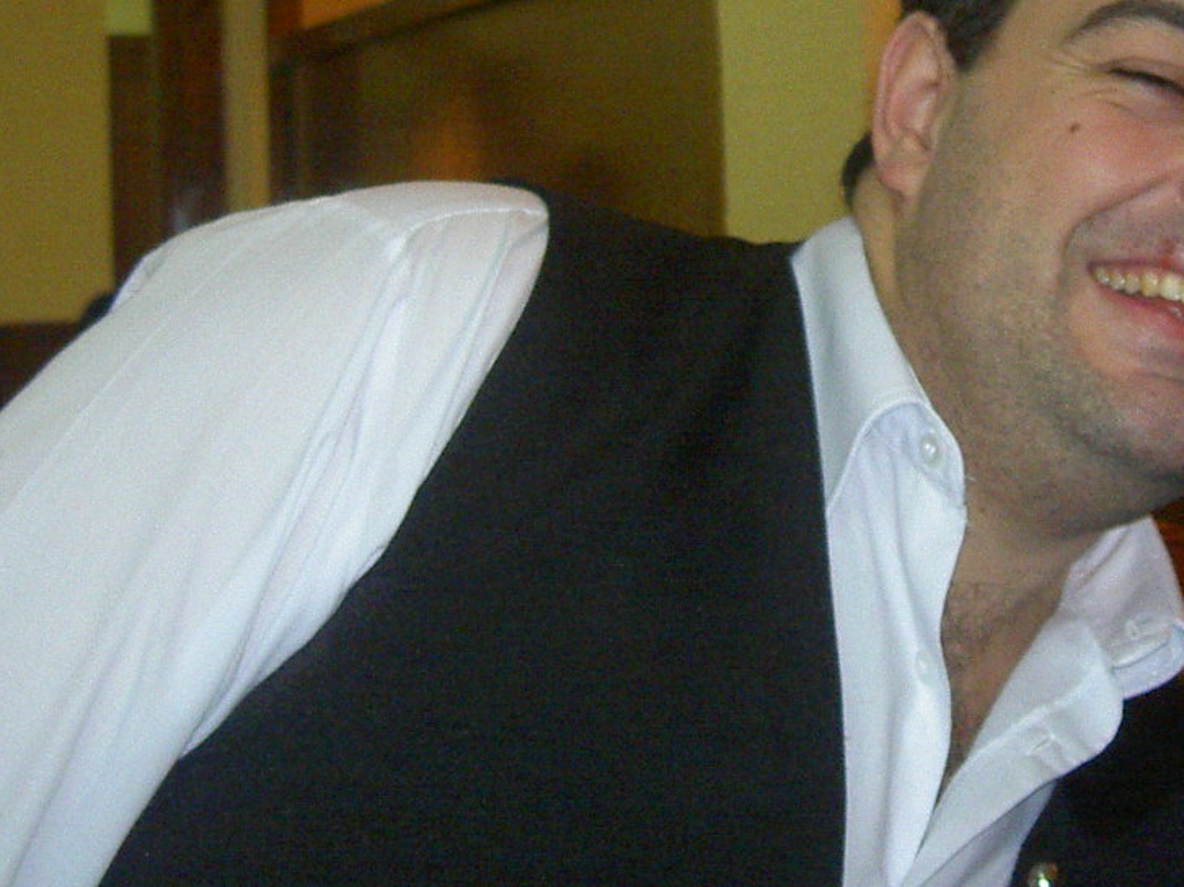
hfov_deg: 22.6
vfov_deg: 16.7
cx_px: 873
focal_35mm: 86
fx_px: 2941
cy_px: -26
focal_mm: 8
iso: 100
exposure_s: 1/59.5
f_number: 2.8
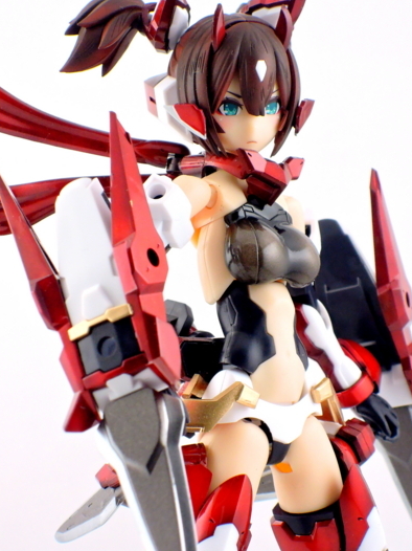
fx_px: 2176
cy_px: 289
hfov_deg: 10.8
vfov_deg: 14.4
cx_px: 213
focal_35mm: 137
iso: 800
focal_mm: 25.5
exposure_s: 1/400
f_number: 6.3
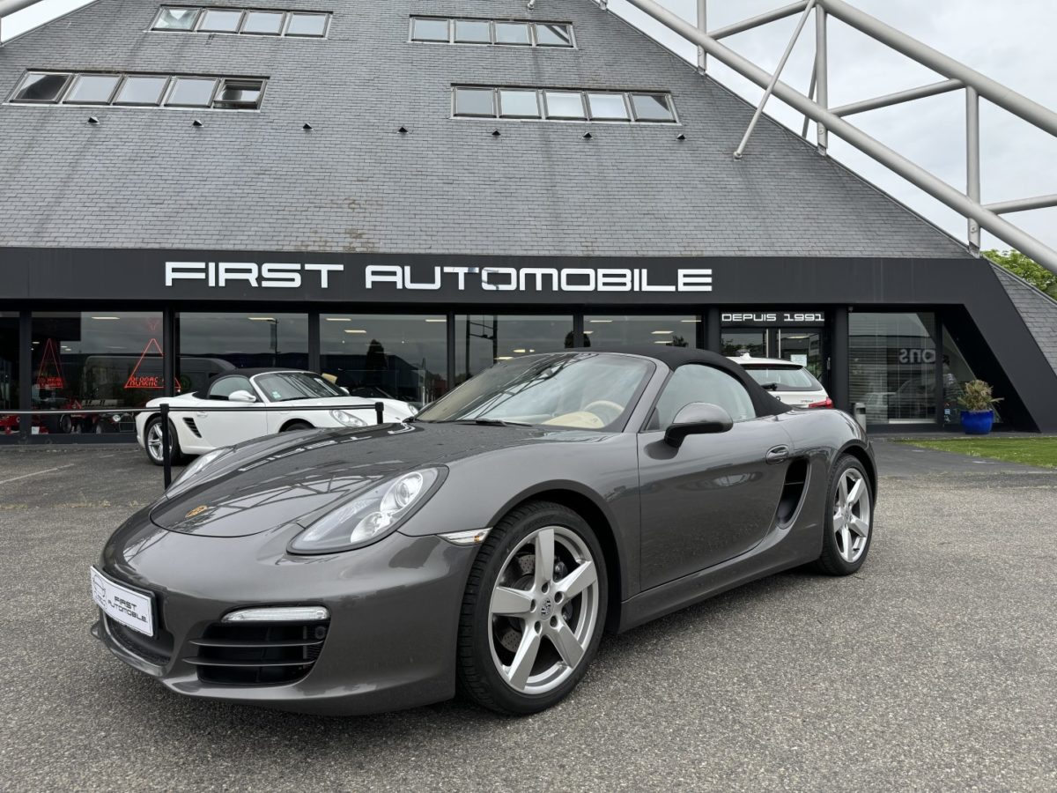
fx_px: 733
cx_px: 528
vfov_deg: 56.8
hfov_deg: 71.6
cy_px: 396
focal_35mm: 24
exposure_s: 1/966
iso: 80
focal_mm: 6.76
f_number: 1.78
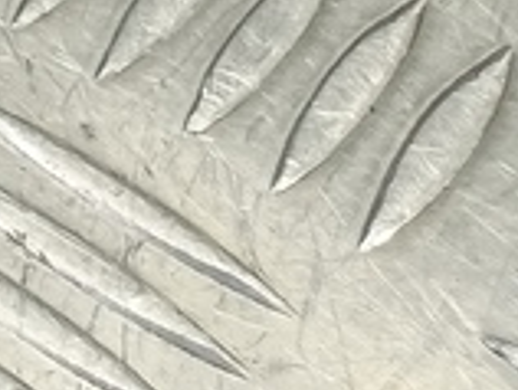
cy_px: -770
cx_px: -1154
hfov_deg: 9.5
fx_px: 2233
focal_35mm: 149
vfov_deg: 8.4
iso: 120
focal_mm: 4.11
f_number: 1.6
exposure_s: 1/50
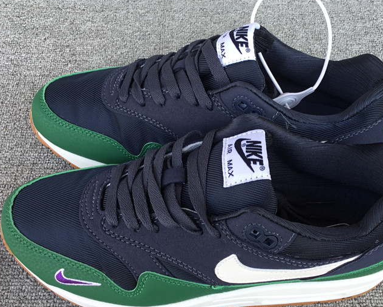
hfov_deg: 42.6
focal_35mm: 43
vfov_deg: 34.9
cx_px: 235
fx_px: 488
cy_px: 157
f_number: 2.4
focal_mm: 3.3
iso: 25
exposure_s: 1/103
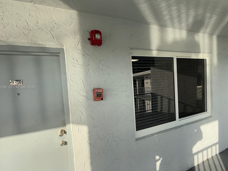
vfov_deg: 81.7
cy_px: 87
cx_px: 110
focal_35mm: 15
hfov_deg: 98.1
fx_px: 99
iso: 50
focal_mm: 2.22
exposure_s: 1/564
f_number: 2.2
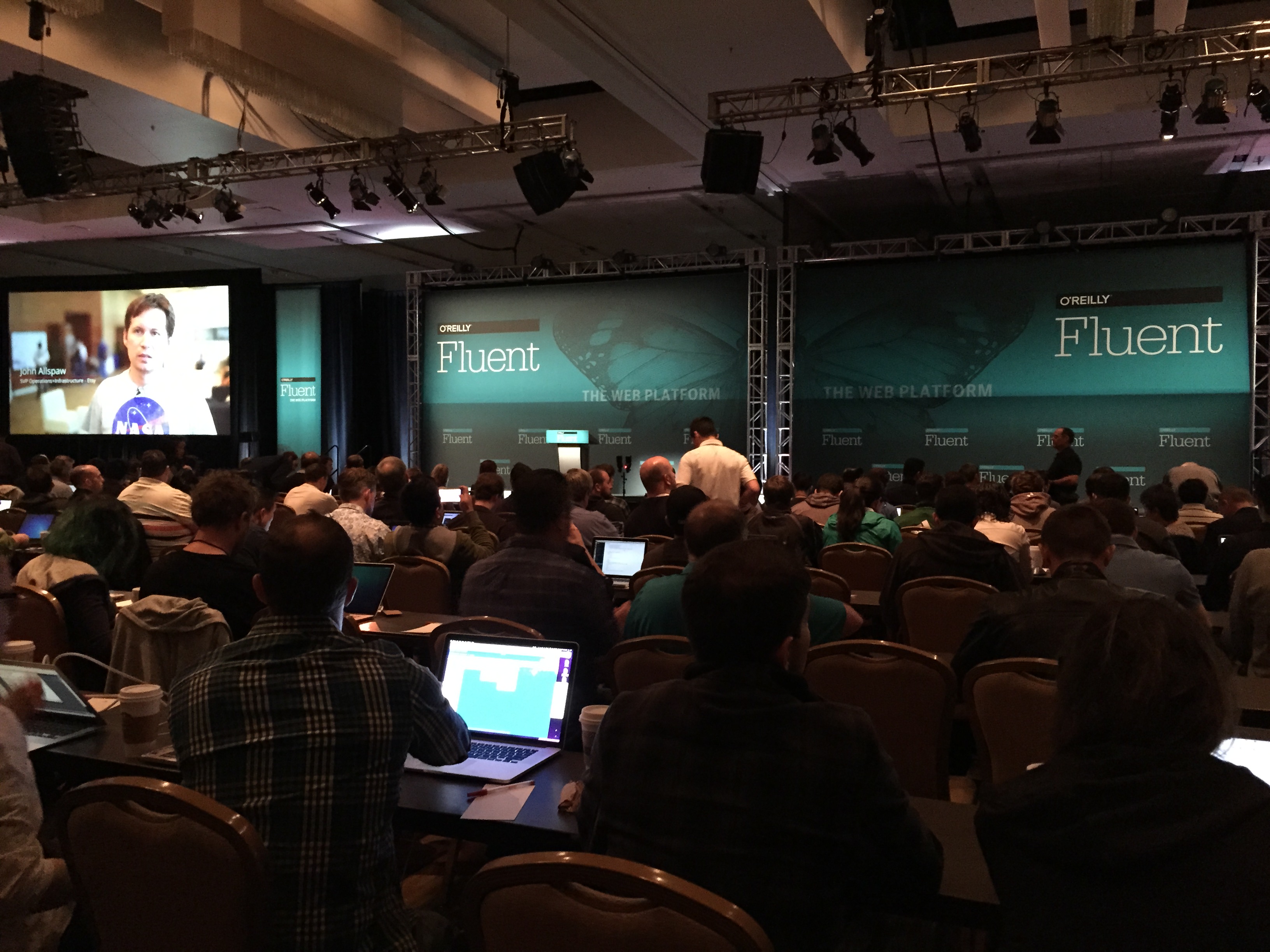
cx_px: 635
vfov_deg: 48.2
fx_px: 1064
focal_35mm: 29
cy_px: 476
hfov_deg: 61.7
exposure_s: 1/15
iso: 400
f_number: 2.2
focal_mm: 4.15
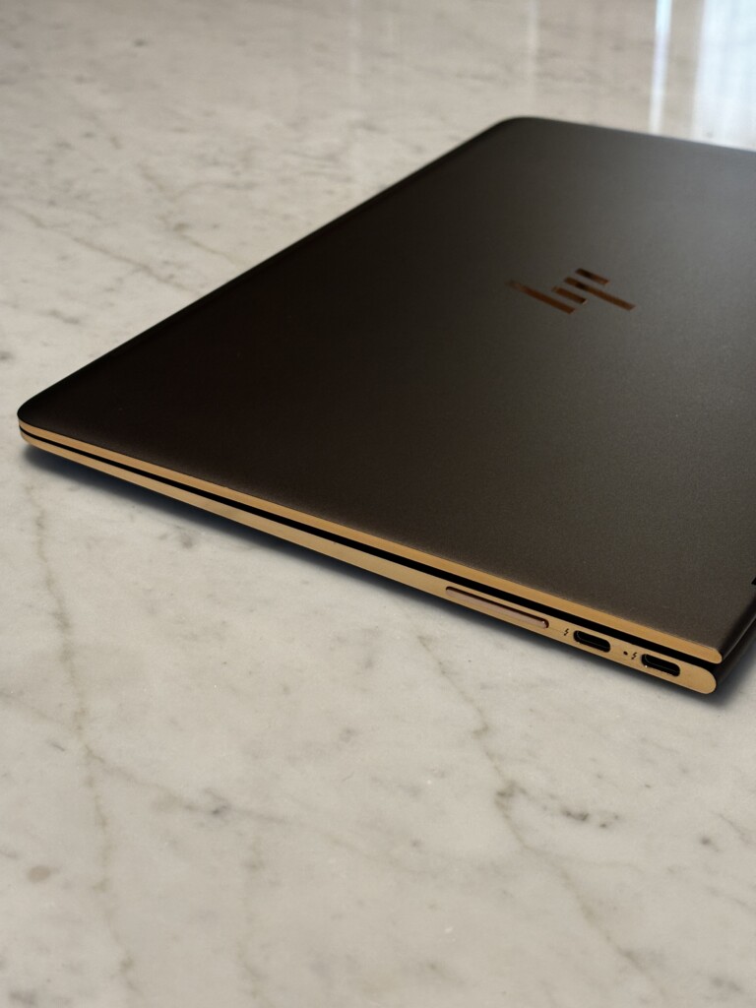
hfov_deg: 28.0
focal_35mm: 52
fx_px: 1514
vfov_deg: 36.8
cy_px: 504
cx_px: 378
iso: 125
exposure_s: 1/60
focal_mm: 5.96
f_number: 1.6
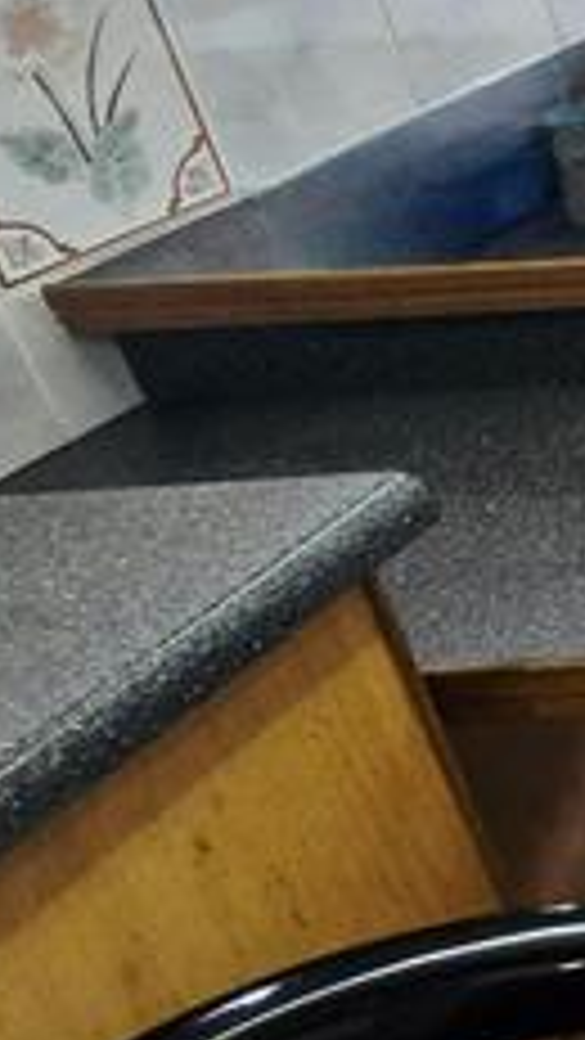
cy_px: 108
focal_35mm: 49
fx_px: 1351
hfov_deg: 11.6
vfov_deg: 39.2
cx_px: 1742
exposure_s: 1/50.3
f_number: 2.2
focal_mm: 2.2
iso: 200
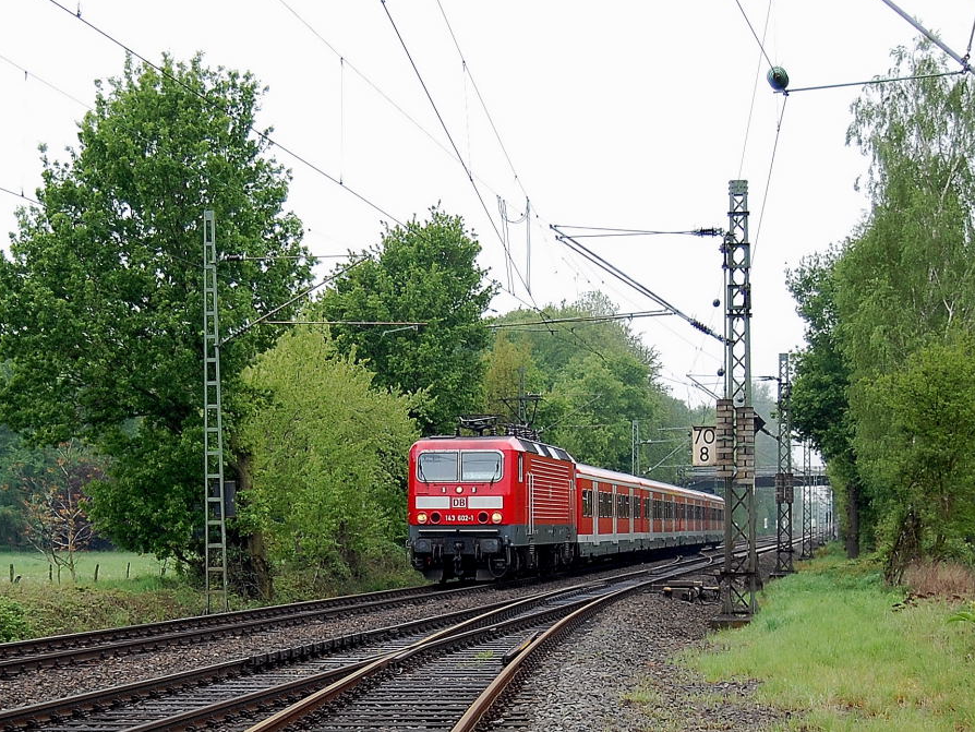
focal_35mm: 56
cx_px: 549
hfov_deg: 34.3
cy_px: 364
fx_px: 1578
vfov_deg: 26.1
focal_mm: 34
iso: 400
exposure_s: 1/640
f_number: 4.5
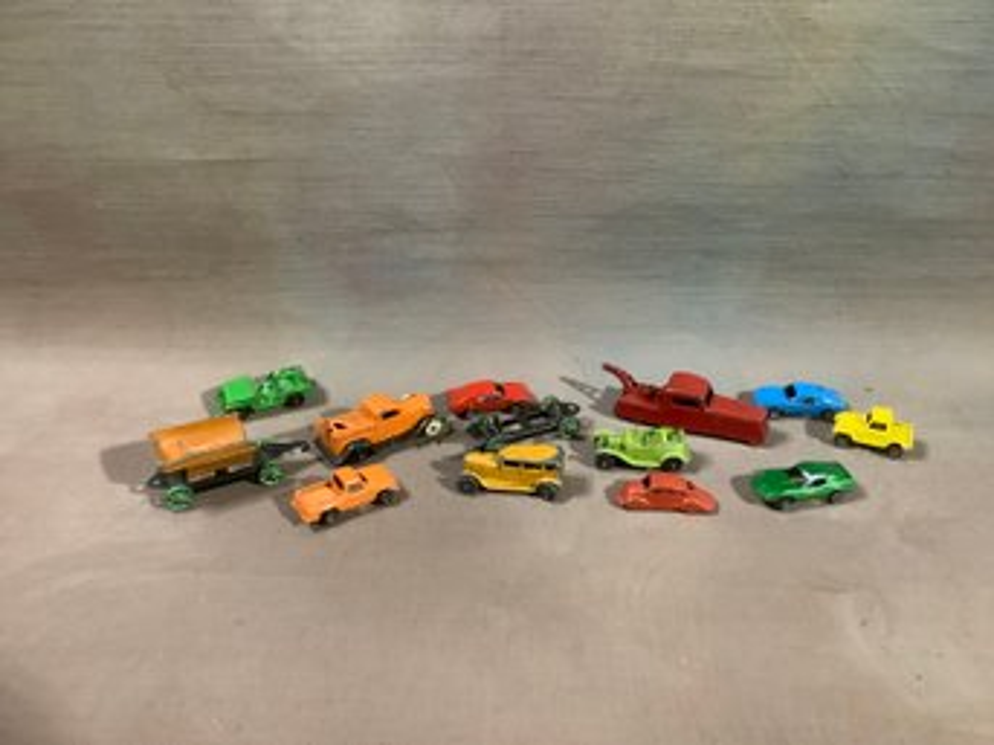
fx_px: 890
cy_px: 372
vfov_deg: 45.4
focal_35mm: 31
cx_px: 497
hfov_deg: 58.4
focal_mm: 3.3
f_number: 2.4
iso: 400
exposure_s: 1/30
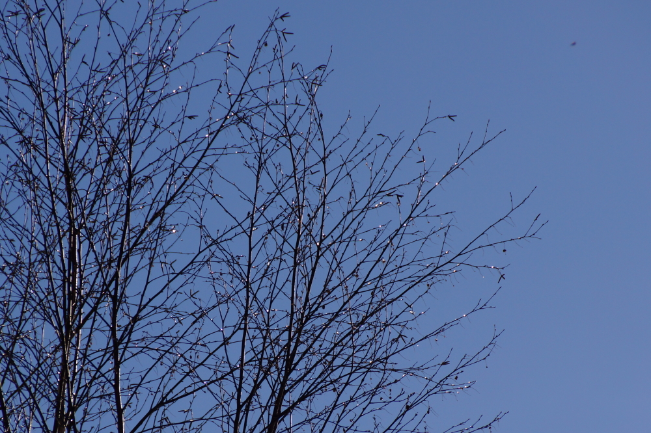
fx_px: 5423
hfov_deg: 6.9
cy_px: 216
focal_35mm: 300
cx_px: 326
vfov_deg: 4.6
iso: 100
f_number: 8
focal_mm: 200
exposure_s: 1/320
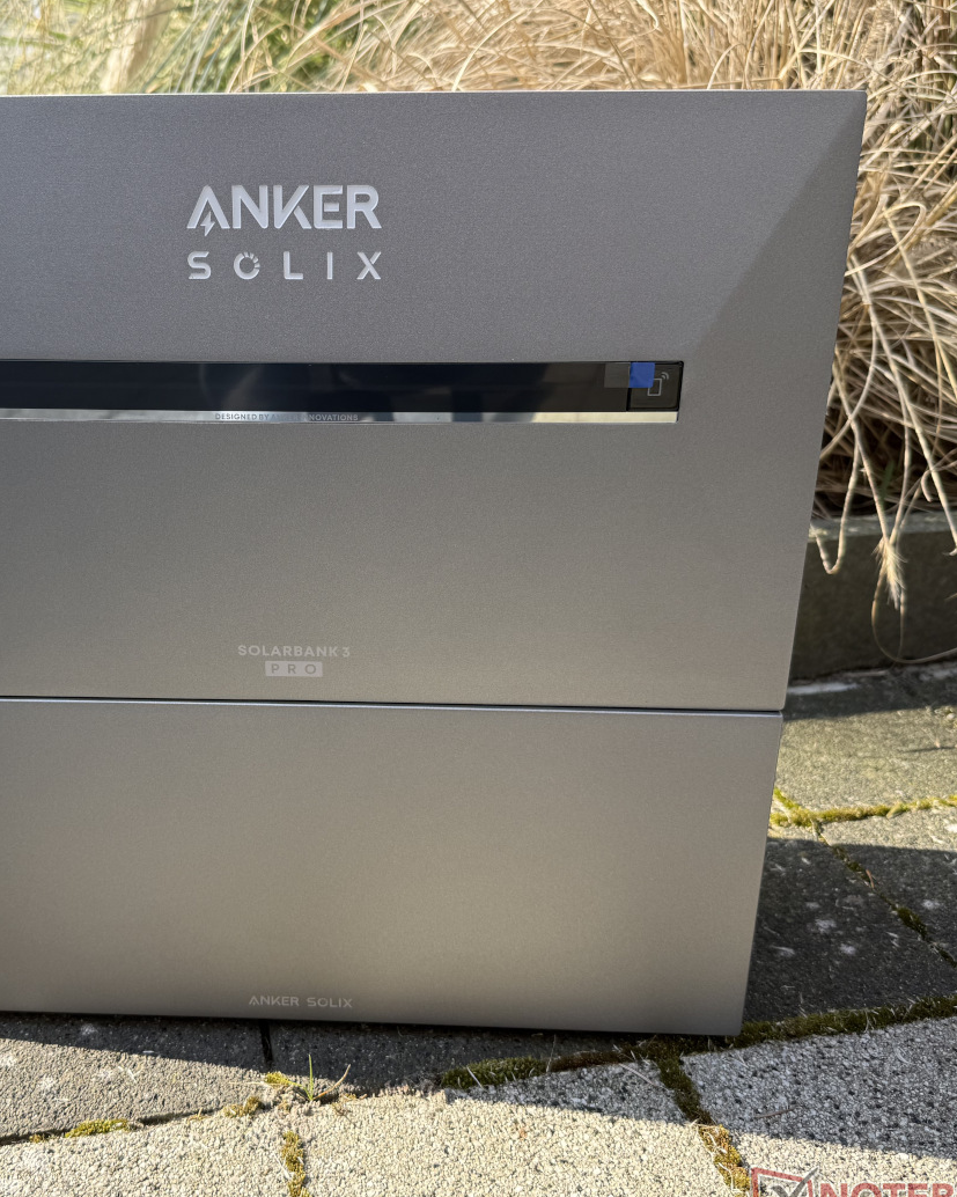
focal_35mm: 34
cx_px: 330
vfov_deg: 52.8
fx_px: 1204
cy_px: 612
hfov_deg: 42.8
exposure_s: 1/381
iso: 80
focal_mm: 6.76
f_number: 1.78
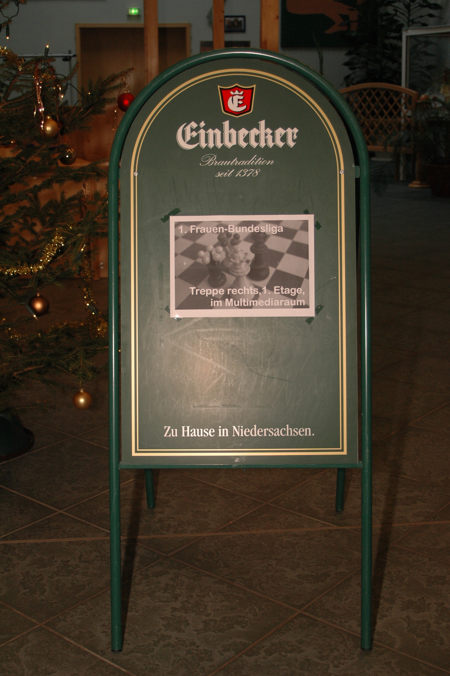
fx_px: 902
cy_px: 338
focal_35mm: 48
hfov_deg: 28.0
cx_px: 225
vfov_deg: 41.1
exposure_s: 1/60
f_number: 4.8
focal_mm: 32
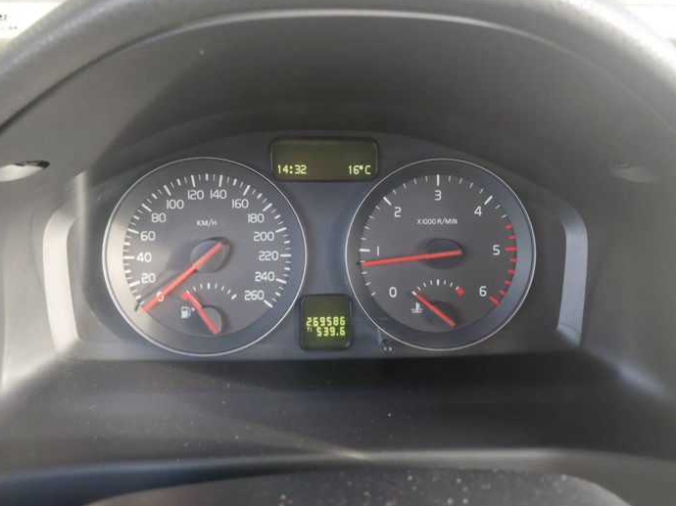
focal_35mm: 29
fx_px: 566
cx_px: 340
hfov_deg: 61.7
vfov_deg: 48.2
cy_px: 251
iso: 400
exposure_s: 1/50
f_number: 1.8
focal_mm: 5.23
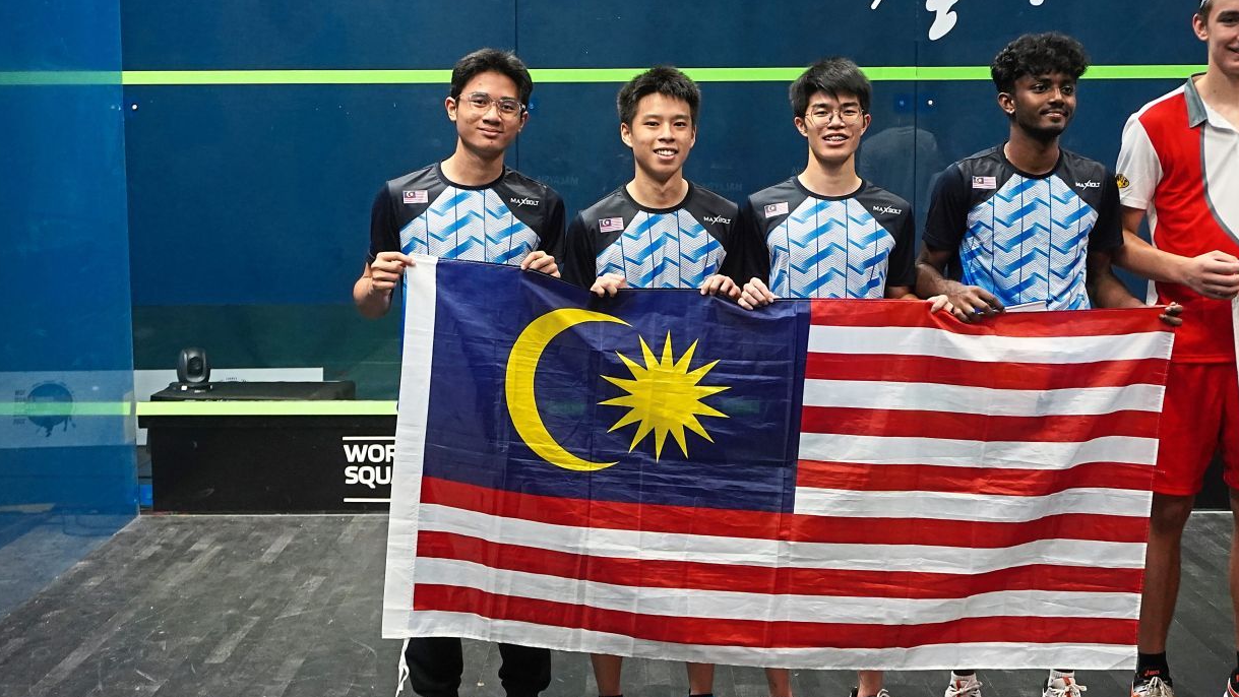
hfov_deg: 42.1
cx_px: 625
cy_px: 352
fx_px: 1610
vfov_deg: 24.4
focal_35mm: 49
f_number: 5.6
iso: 3200
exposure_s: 1/400
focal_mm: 31
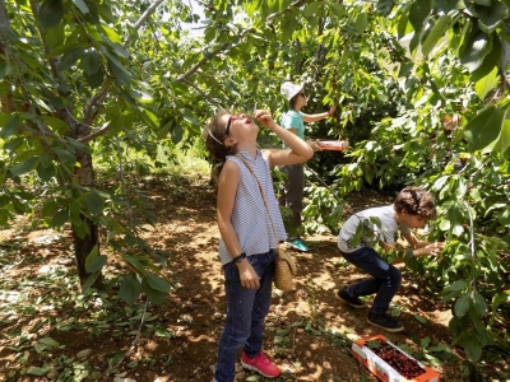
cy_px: 191
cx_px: 255
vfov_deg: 58.9
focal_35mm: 23
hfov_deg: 73.9
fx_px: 339
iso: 80
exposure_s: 1/160
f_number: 3.1
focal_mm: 4
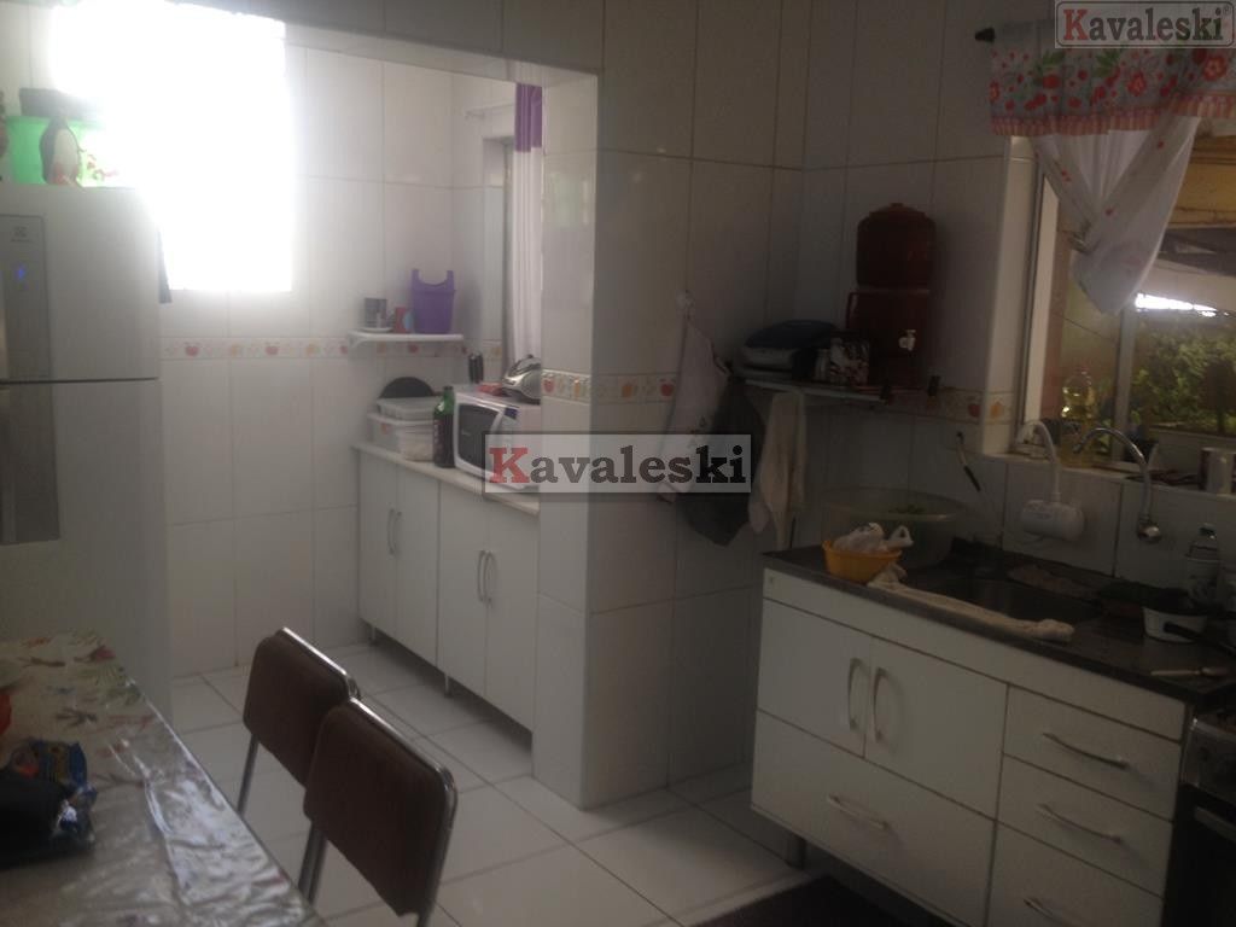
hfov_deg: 52.6
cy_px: 464
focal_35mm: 35
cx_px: 618
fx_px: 1250
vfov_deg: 40.7
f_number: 2.4
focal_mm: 4.28
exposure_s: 1/30
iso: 50
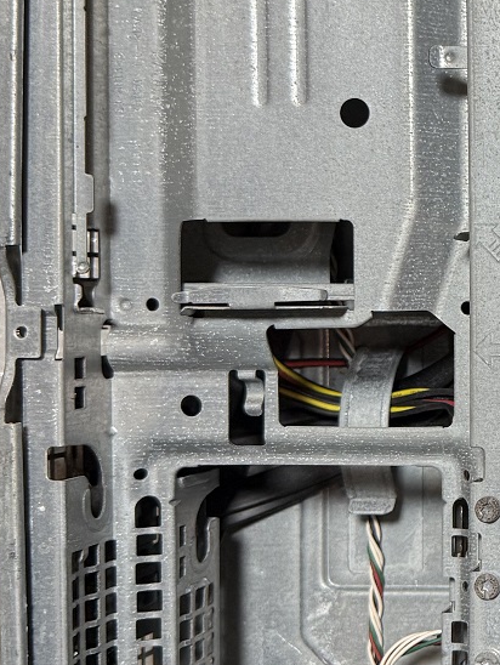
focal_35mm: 75
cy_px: 325
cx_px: 743
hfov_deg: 17.7
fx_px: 1442
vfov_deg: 26.0
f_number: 1.78
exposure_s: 1/100
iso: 160
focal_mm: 6.76
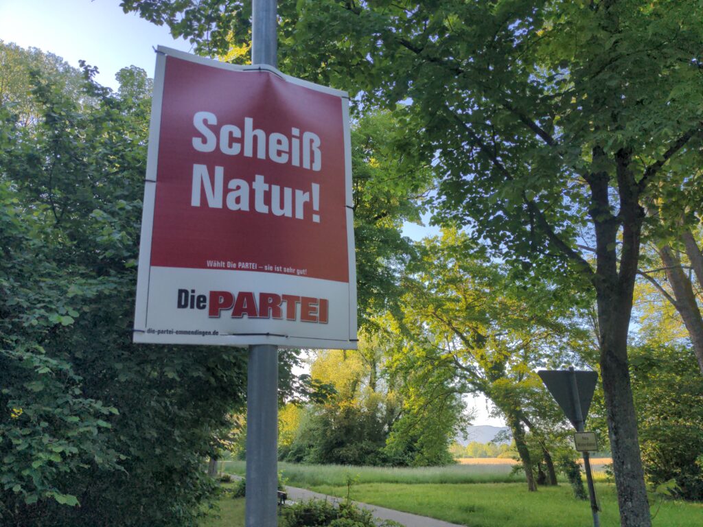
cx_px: 352
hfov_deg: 69.4
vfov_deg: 54.9
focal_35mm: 25
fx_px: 508
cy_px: 264
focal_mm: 4.38
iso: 56
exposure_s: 1/634
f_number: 1.73
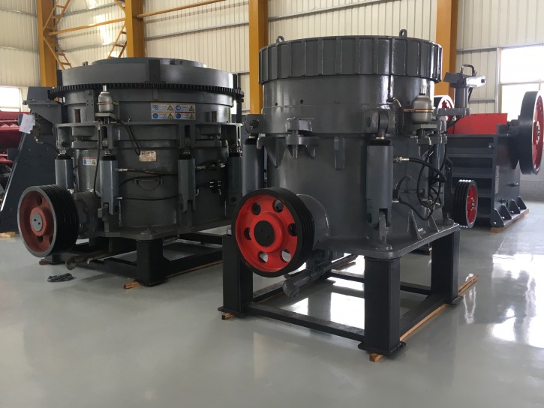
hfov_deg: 56.8
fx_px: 503
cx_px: 277
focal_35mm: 32
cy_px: 184
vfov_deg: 44.1
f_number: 2.2
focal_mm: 4.15
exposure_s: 1/33
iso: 32
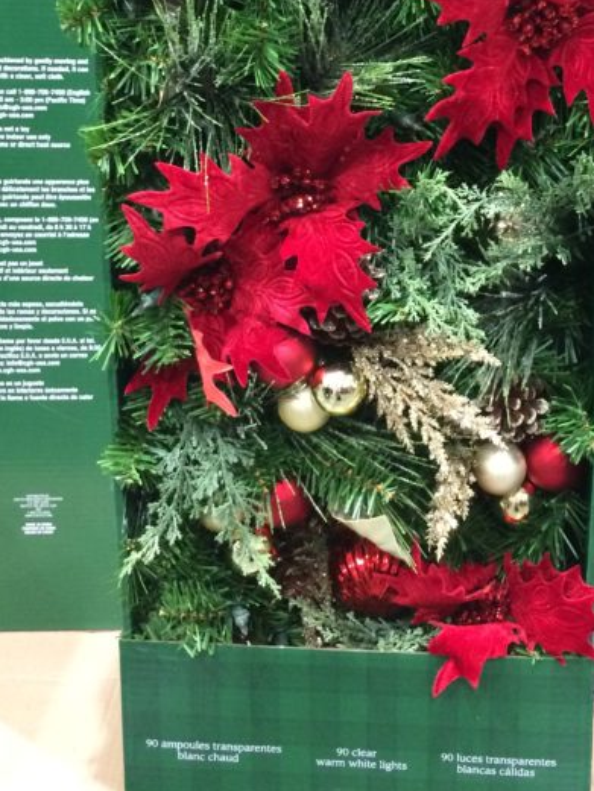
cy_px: 140
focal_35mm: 57
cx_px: 425
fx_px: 1304
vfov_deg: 32.7
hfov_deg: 25.4
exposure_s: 1/24
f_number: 2.2
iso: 320
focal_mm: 4.15
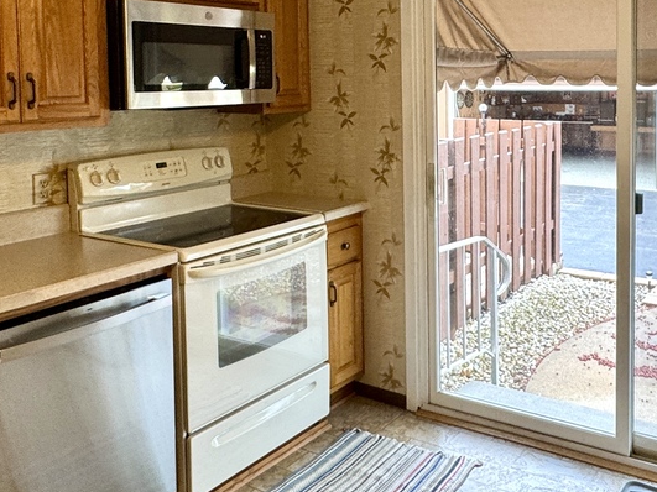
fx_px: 721
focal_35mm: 38
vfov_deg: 36.7
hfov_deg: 48.3
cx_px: 428
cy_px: 119
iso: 125
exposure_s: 1/120
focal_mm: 2.22
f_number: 2.2
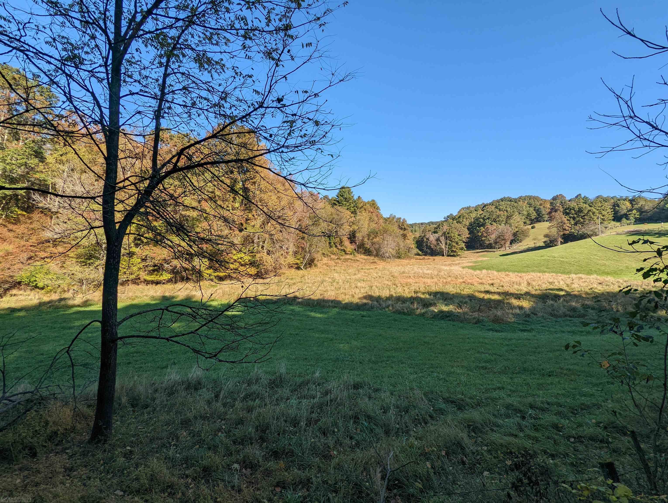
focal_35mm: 16
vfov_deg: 78.2
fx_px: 309
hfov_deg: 94.4
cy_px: 252
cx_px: 334
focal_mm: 2.35
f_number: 2.2
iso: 51
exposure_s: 1/808
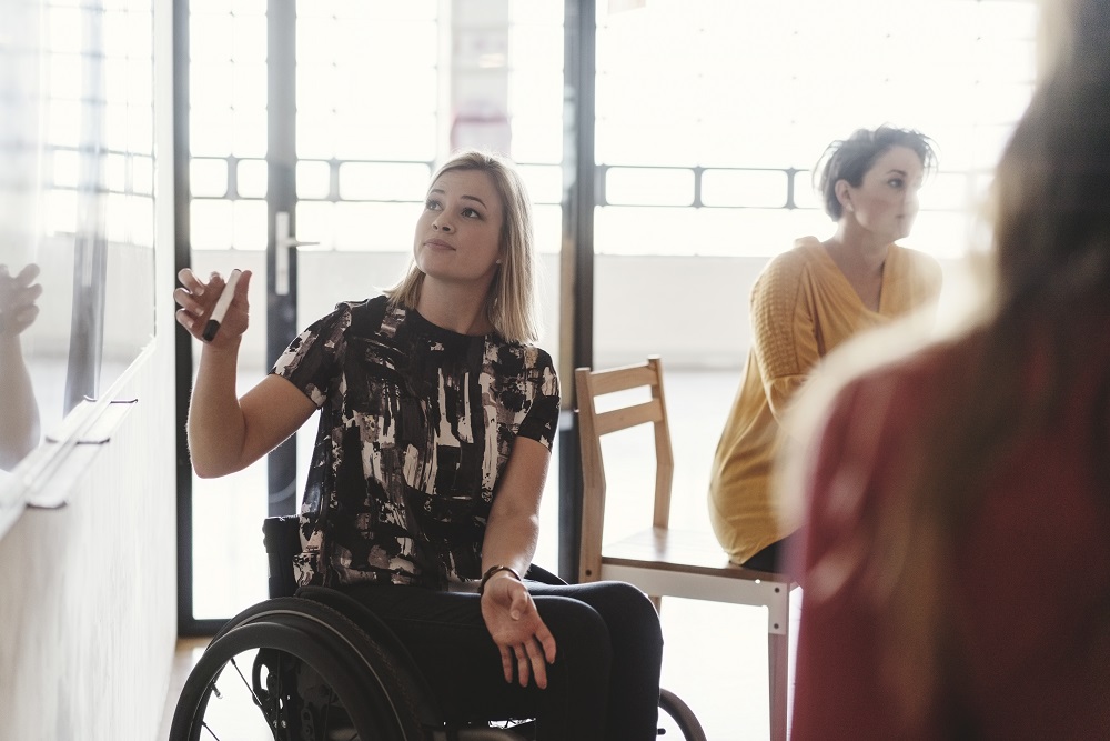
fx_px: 1696
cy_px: 370
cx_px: 555
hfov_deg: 36.2
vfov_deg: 24.6
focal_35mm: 55
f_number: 2.2
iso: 400
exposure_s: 1/250
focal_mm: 55
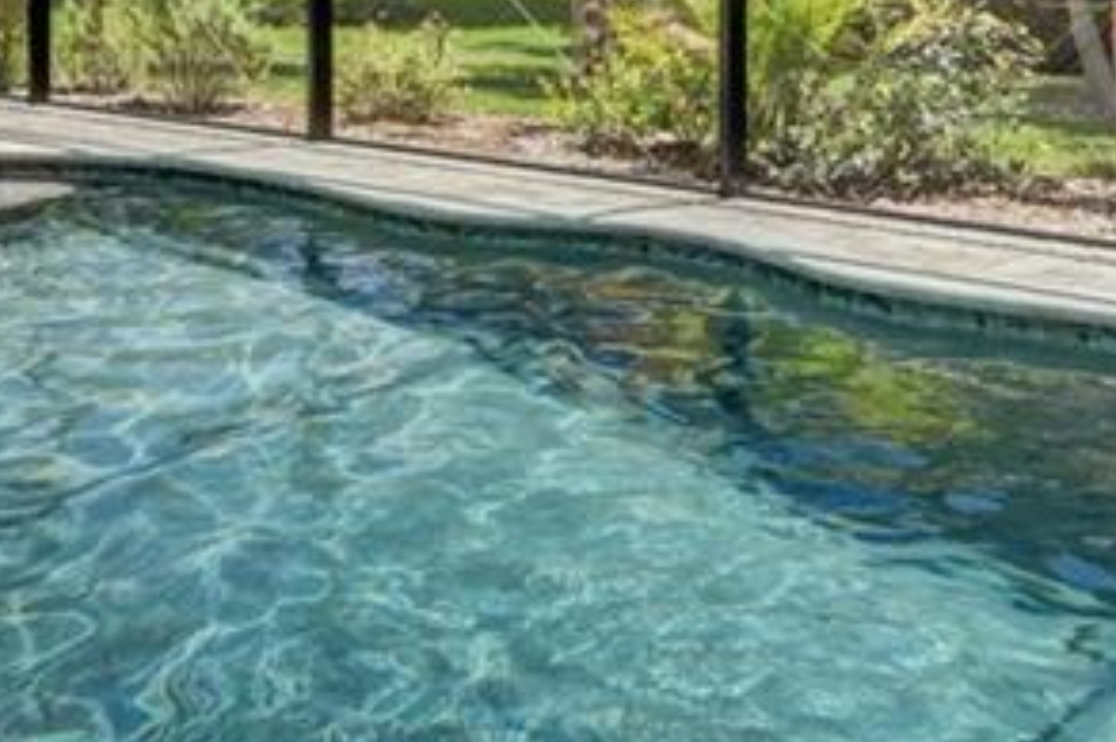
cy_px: -108
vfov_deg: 22.6
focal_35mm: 56
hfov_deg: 35.4
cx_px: 404
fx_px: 1735
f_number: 11
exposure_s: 1/400
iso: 400
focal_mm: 16
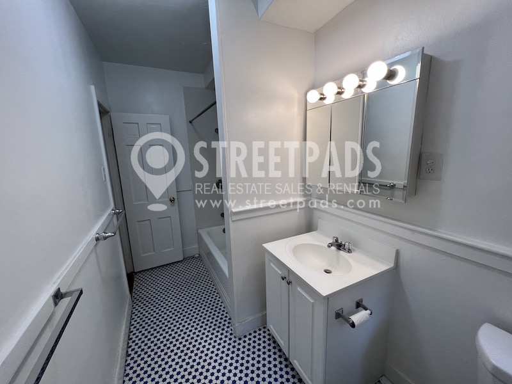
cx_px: 256
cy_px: 192
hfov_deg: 106.2
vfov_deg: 89.9
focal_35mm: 13
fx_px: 192
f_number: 1.8
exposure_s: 1/120
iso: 80
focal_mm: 1.57
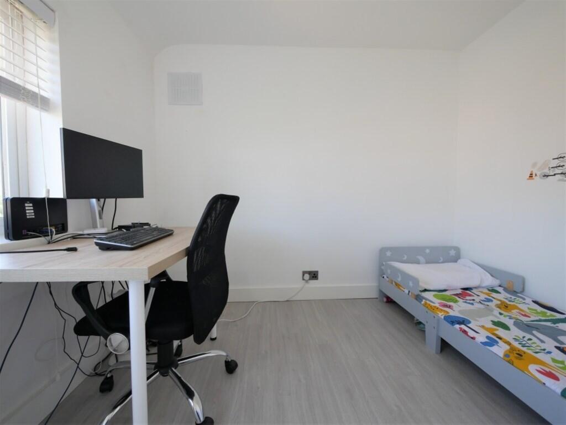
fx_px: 229
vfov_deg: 85.7
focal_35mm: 14
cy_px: 212
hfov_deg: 102.0
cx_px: 283
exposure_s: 1/60
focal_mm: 7
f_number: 4
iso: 200
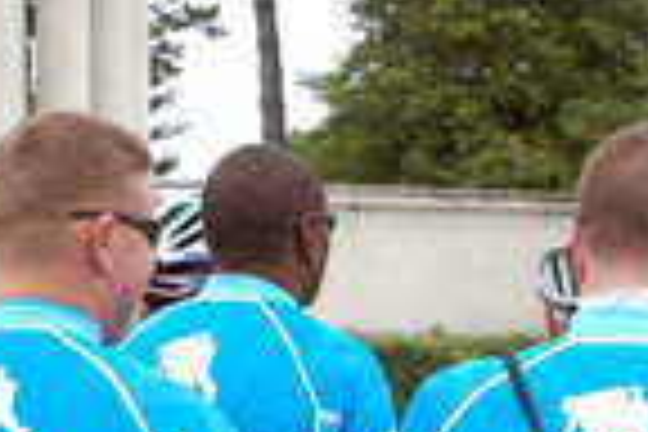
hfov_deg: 15.8
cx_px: 335
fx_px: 2335
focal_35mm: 130
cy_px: 382
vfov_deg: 10.5
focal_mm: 25
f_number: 7.1
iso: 200
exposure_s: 1/200
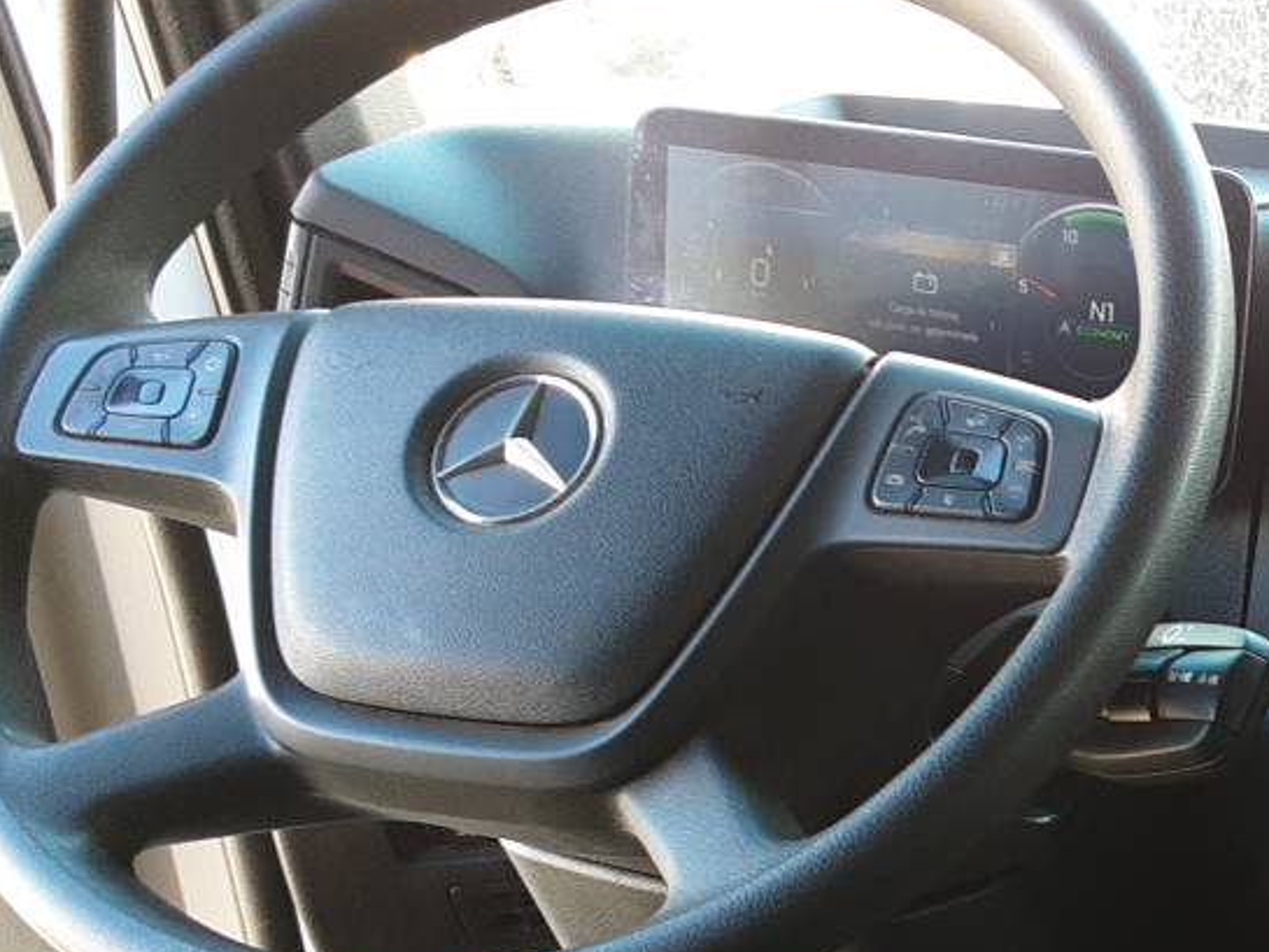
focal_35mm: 74
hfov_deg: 25.1
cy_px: 898
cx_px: 1264
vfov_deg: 19.5
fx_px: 2713
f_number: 1.9
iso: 65
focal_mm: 2.9
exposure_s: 1/40
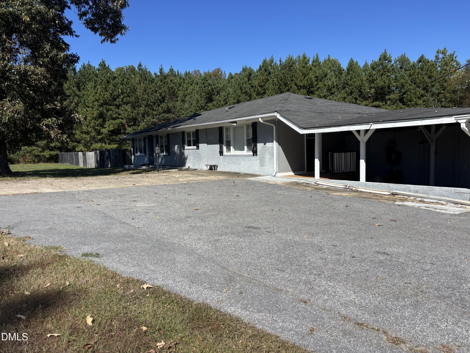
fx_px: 353
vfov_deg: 53.1
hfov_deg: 67.3
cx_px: 235
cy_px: 176
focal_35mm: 26
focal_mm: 5.96
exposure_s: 1/3650
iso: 50
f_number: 1.6
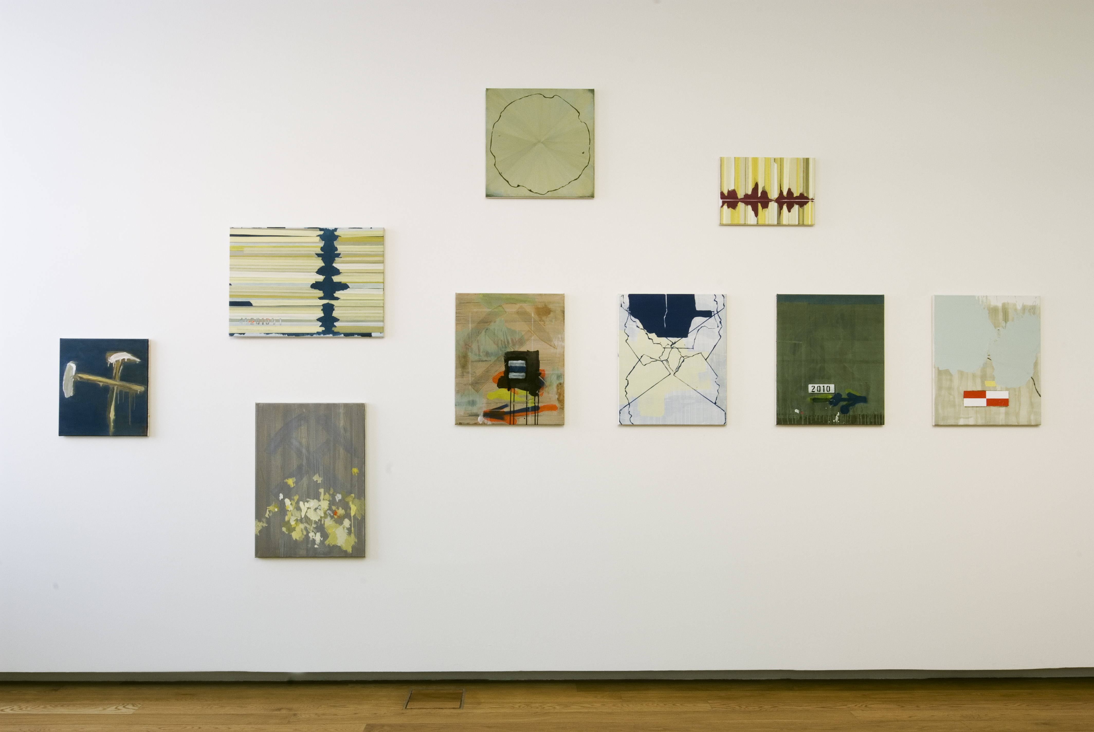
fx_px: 882
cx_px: 547
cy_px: 366
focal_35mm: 29
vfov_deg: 45.1
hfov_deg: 63.6
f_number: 20
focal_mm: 19
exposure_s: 1.3
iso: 100
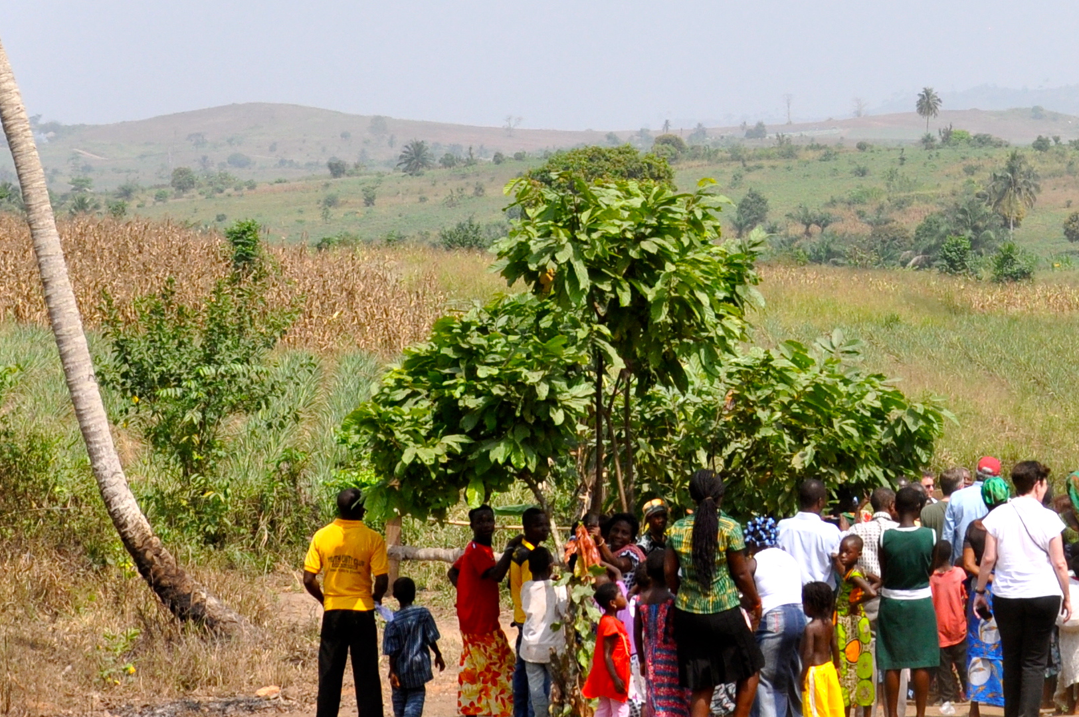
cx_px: 1055
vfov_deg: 13.1
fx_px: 3083
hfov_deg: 19.3
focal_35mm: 103
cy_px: 46
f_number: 6.3
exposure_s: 1/1600
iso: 400
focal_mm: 26
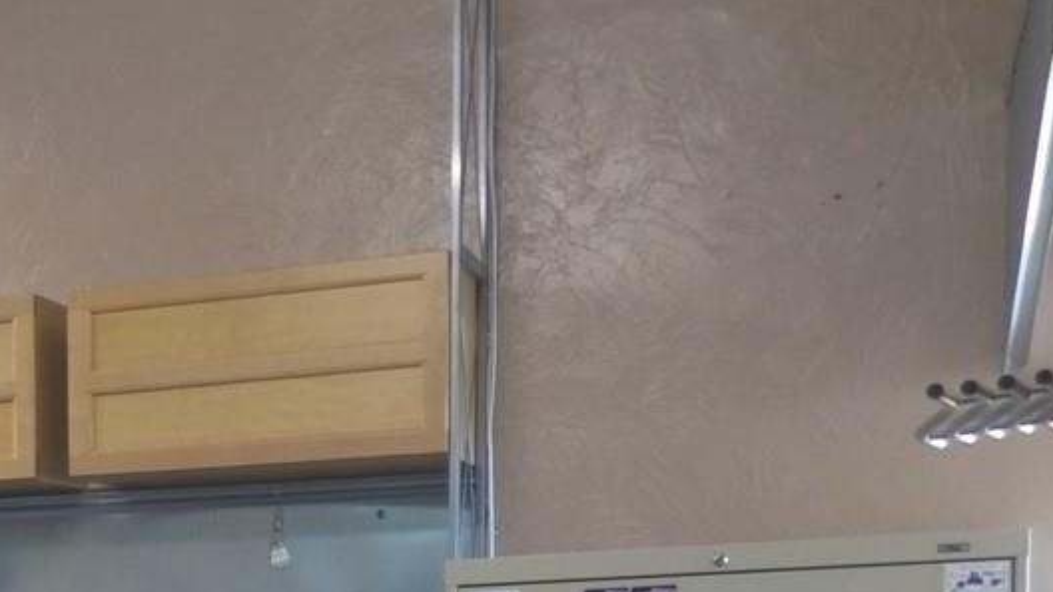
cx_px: -179
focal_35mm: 66
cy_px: 843
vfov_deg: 16.8
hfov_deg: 28.2
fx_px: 1843
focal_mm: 3.58
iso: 400
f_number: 2.8
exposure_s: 1/20
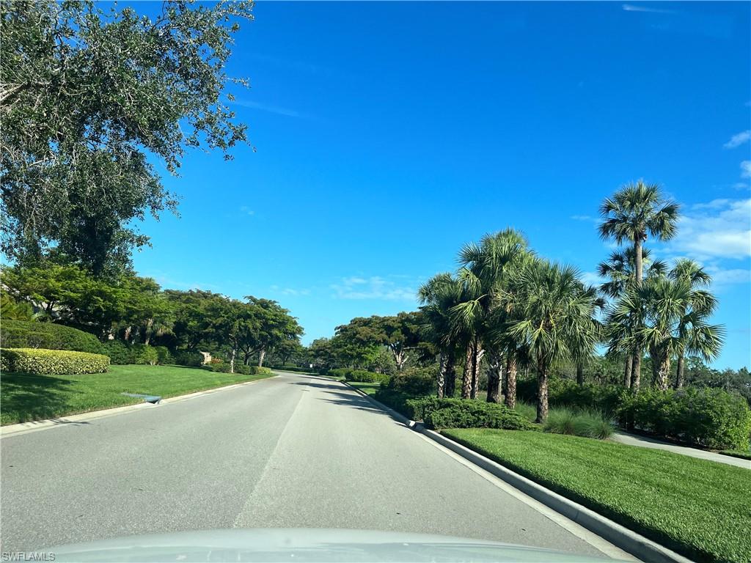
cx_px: 376
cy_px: 282
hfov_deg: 67.3
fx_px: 564
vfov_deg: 53.1
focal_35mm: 26
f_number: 1.6
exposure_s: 1/2410
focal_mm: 5.1
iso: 50
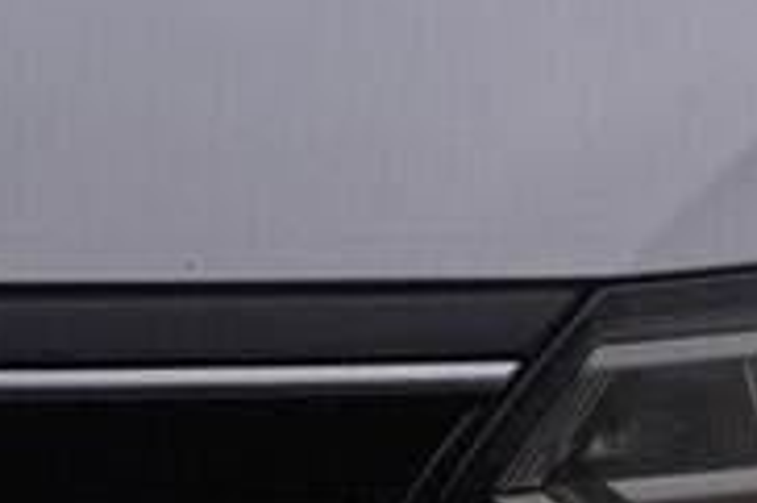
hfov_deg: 9.3
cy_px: 1004
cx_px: 1705
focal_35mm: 203
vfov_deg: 6.6
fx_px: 4265
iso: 125
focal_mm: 24
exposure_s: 1/125
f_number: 5
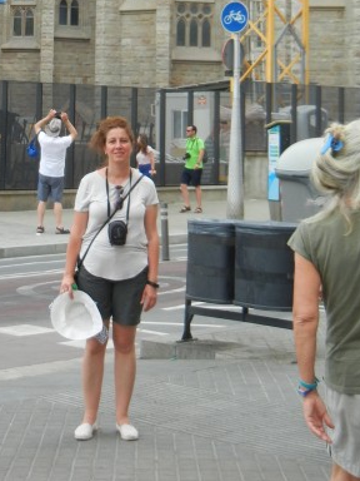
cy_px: 4
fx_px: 1248
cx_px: 106
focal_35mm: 90
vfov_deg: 21.1
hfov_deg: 16.4
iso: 160
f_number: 3.8
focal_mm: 8.1
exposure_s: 1/268
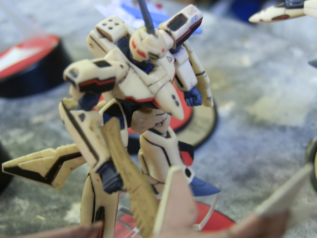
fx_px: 559
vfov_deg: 24.0
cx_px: 158
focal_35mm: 61
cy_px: 119
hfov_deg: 31.7
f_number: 3.7
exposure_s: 1/8
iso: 200
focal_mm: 10.99
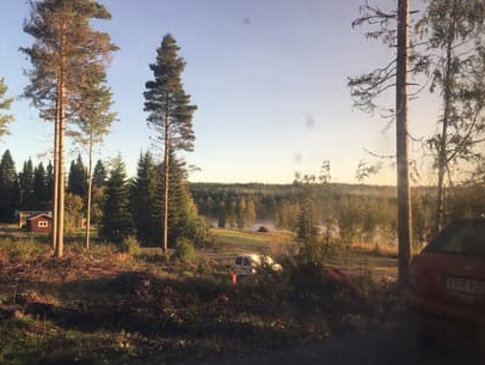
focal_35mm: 30
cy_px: 186
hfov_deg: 59.9
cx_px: 247
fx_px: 421
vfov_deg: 46.8
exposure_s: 1/176
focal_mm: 4.15
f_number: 2.2
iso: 25
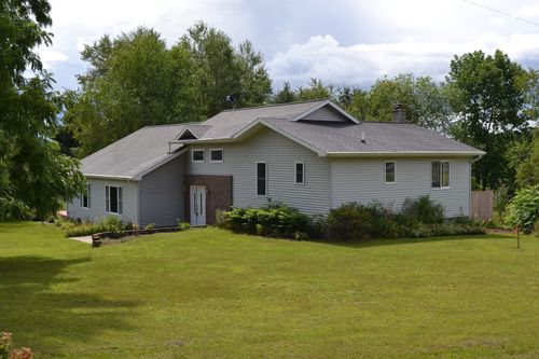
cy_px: 180
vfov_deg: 31.9
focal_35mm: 42
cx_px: 270
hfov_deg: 46.4
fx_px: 629
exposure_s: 1/200
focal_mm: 28
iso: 100
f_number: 7.1
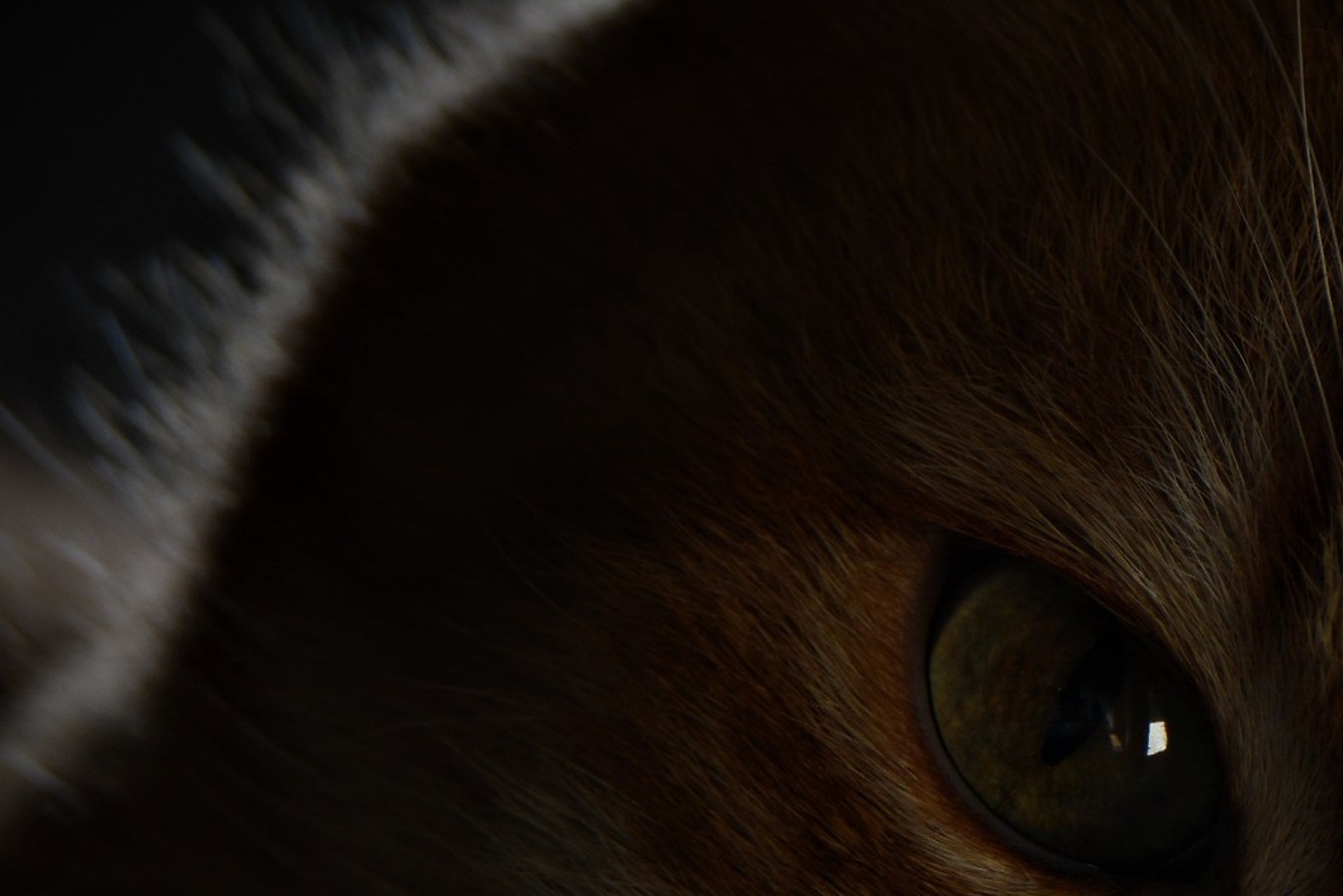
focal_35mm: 1530
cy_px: 860
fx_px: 57073
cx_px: 1502
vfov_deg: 0.9
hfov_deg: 1.3
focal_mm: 450
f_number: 6
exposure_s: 1/100
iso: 250
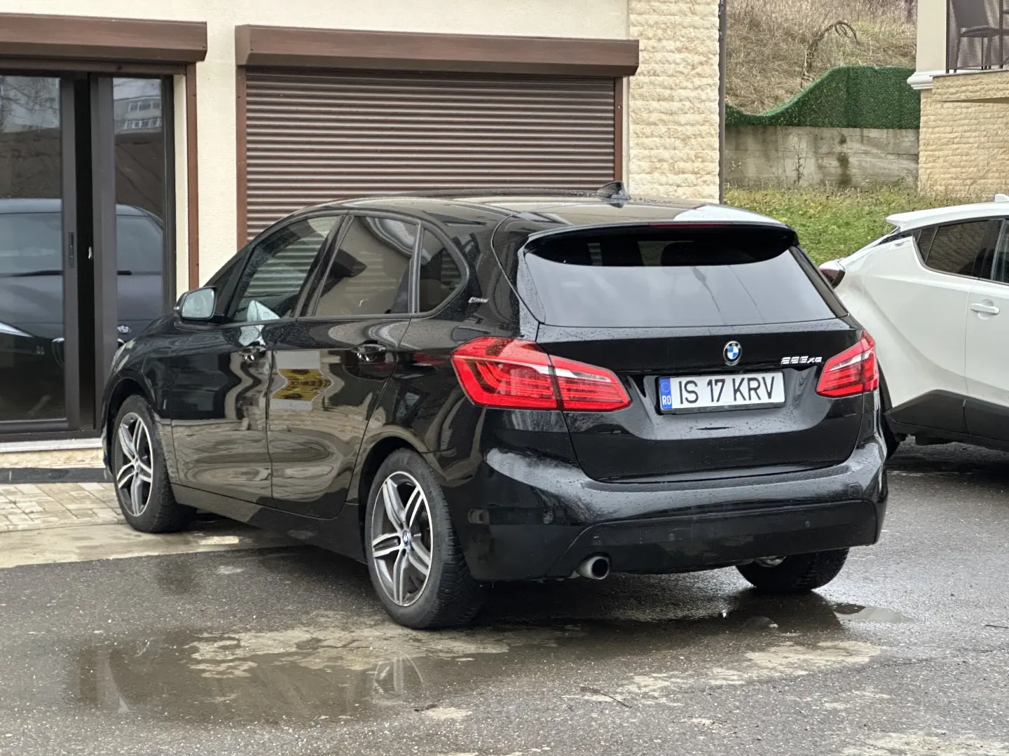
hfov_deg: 25.3
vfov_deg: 19.1
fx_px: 2244
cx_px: 504
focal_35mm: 77
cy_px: 378
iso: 400
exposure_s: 1/60
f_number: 2.8
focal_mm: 9
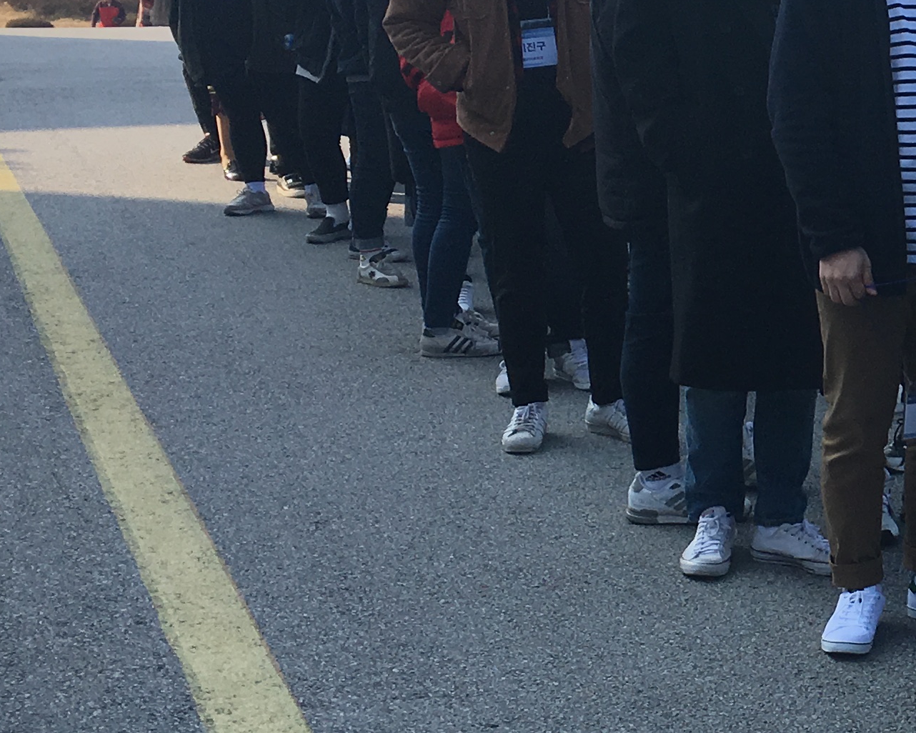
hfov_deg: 19.5
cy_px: 236
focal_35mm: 89
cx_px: 1251
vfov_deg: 17.2
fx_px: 2413
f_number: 2.2
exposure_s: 1/962
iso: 25
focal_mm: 4.15
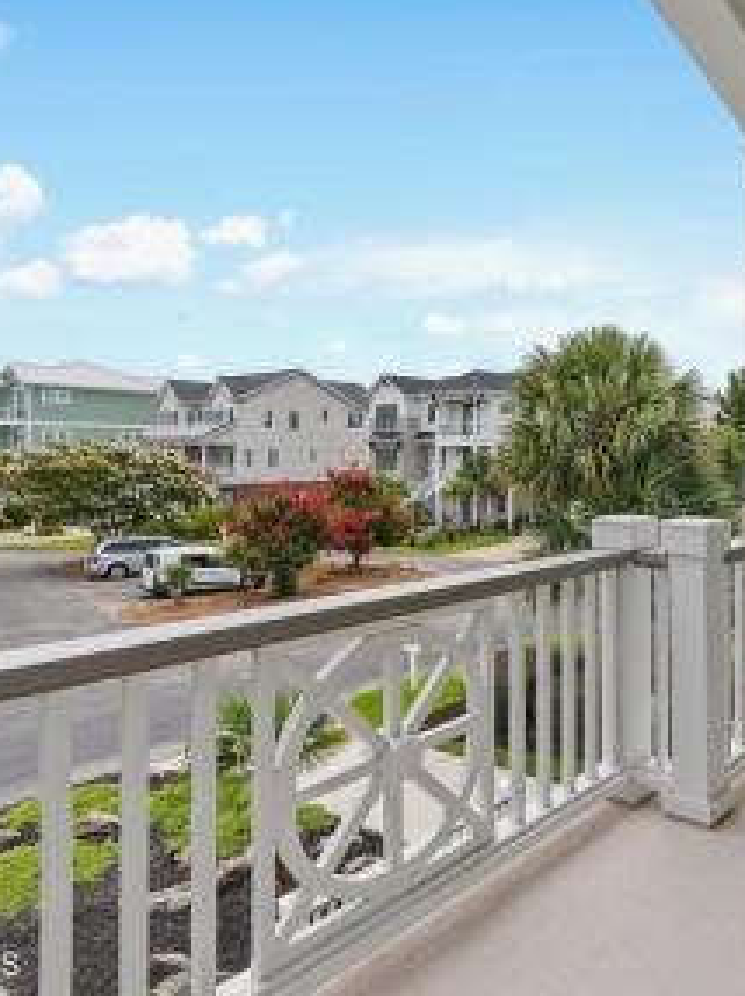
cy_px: 461
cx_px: 616
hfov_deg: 52.4
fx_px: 690
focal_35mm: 24
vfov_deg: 71.5
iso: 100
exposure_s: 1/160
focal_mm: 10
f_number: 6.3
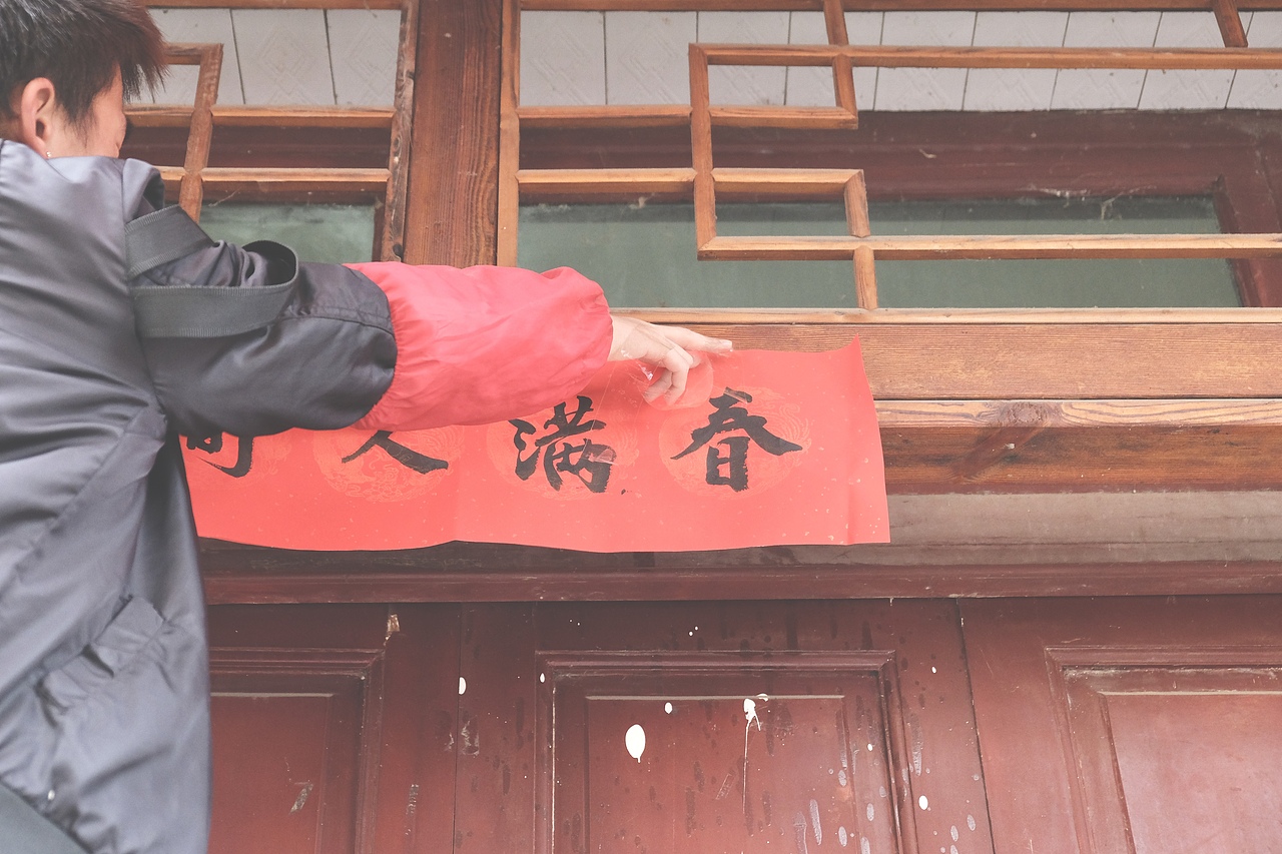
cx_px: 641
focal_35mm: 56
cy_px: 427
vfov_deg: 24.2
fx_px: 1994
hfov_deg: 35.6
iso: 1600
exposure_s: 1/52
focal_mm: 37.4
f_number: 3.6
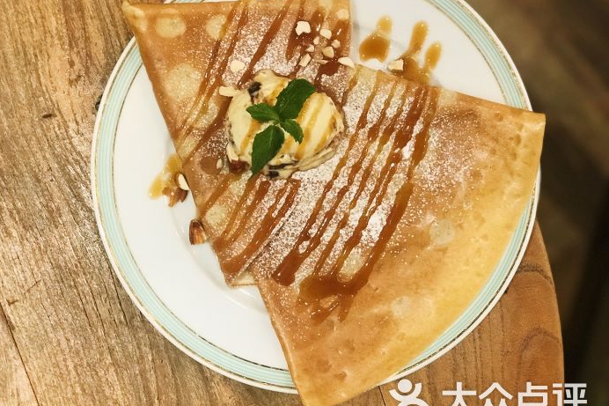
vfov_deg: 22.6
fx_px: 1015
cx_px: 302
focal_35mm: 60
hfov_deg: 33.4
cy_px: 214
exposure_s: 1/50
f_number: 2.8
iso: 250
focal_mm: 6.6
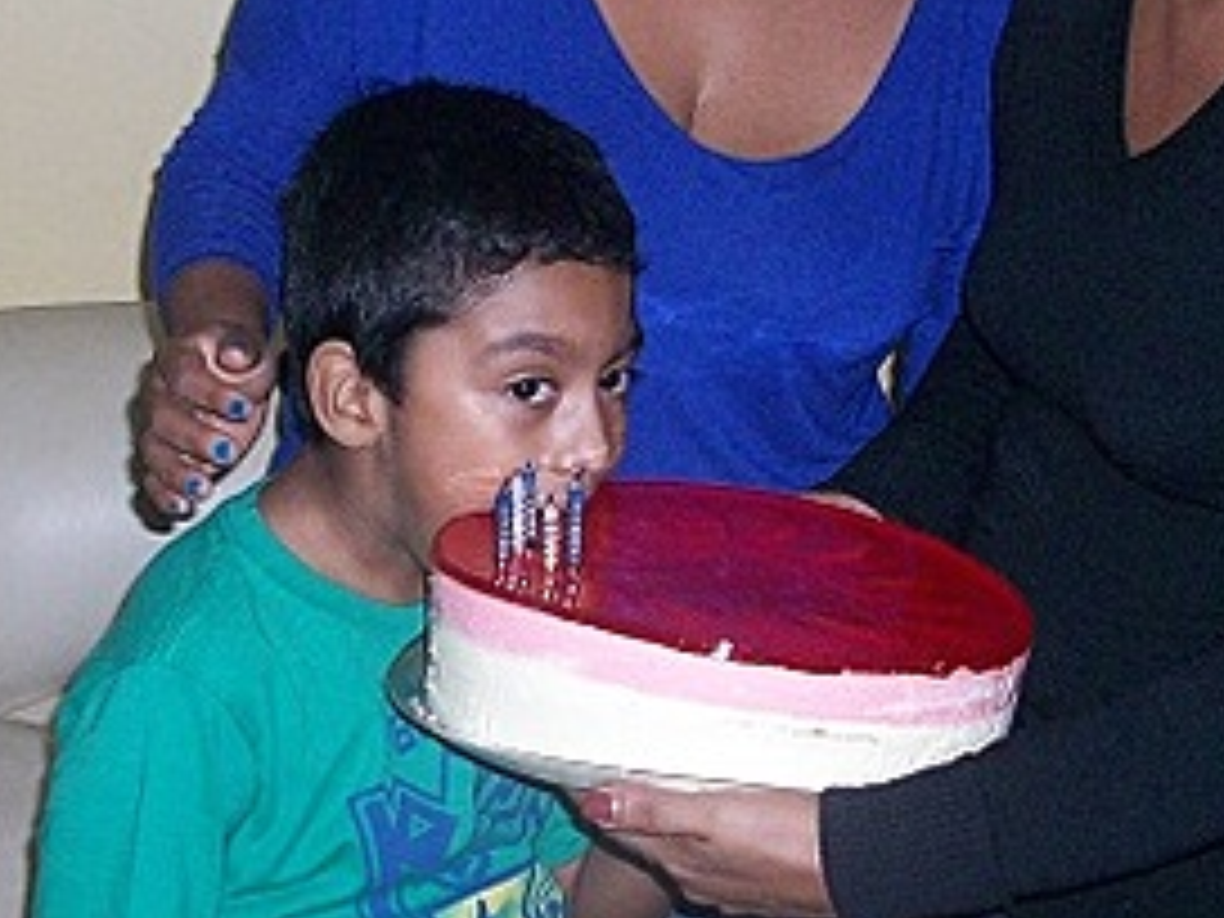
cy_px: 274
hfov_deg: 24.4
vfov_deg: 18.4
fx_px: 2829
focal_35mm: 80
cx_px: 688
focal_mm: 5.7
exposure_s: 1/60
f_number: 2.8
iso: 160
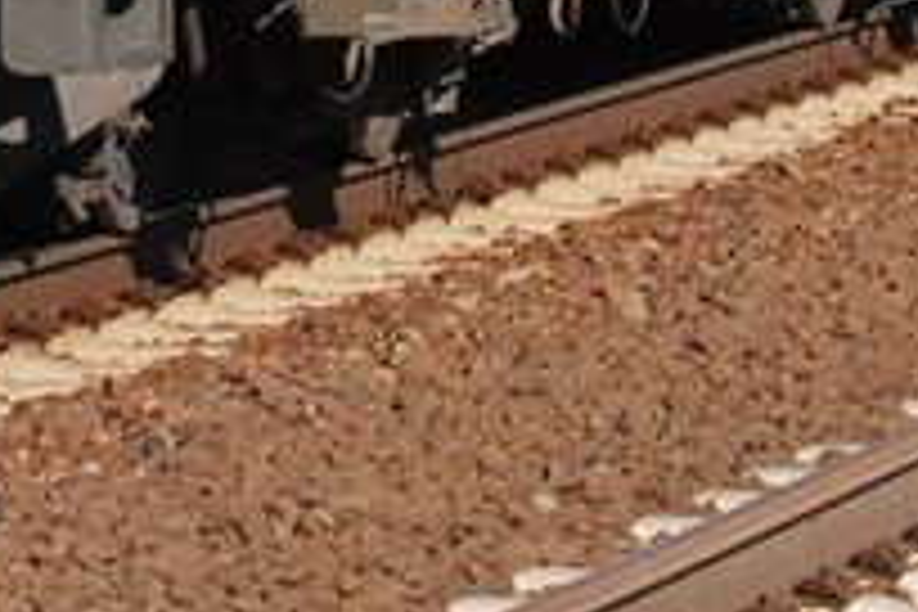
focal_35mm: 619
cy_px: -1100
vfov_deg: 2.2
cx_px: 621
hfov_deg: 3.3
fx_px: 15783
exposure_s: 1/1600
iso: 1250
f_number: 10
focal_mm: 70
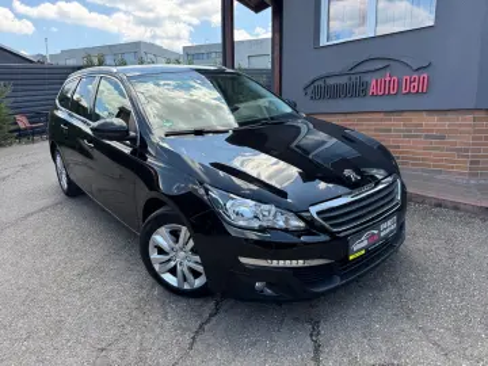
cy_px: 183
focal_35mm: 24
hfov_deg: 71.6
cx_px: 244
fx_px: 338
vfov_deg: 56.8
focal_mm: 6.76
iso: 80
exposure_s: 1/739
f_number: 1.78
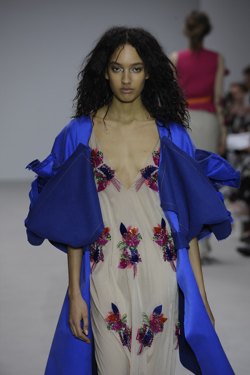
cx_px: 125
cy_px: 188
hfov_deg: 6.9
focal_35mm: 200
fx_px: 2086
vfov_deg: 10.3
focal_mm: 200
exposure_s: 1/500
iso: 1000
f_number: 5
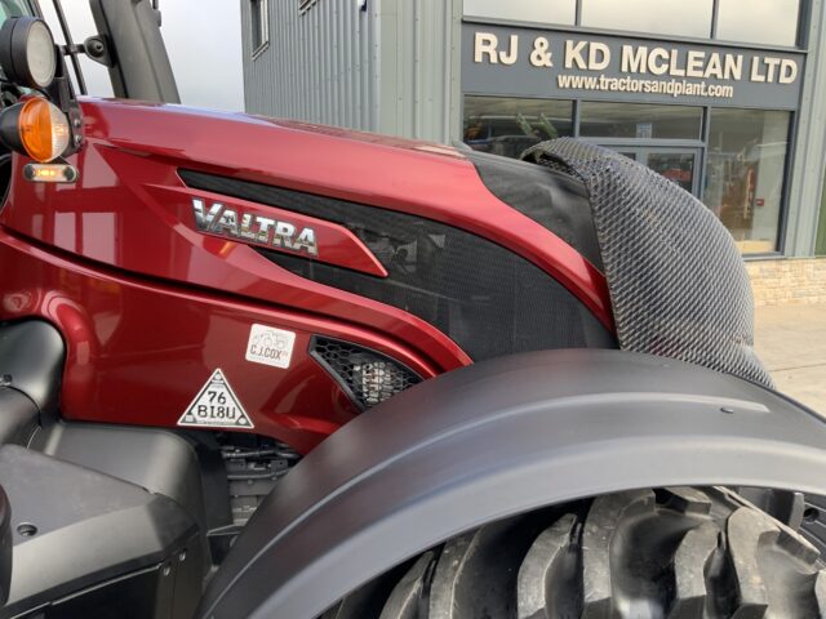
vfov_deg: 48.2
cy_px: 310
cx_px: 413
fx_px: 692
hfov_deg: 61.7
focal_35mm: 29
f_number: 1.8
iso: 20
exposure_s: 1/122
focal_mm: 3
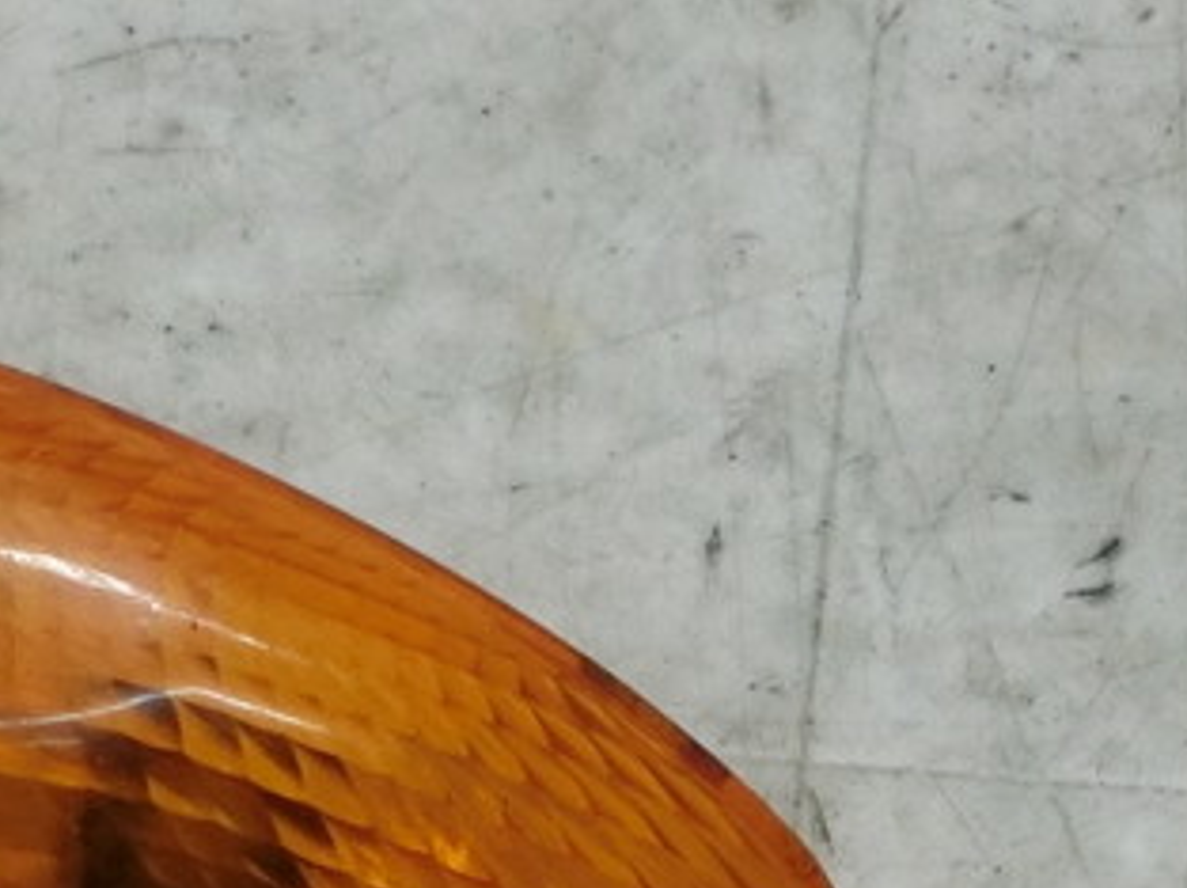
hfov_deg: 20.1
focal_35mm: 96
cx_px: 1058
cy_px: 1127
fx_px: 3288
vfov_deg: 14.8
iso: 250
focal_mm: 4.5
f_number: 3.5
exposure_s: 1/125
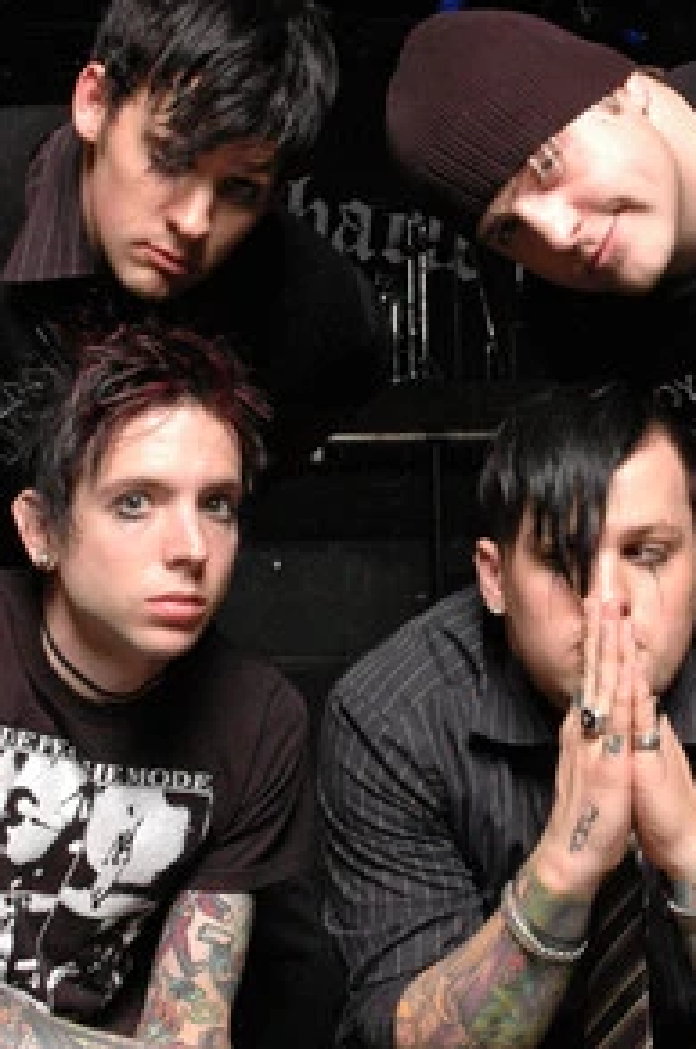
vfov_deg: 28.2
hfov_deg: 18.9
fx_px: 2090
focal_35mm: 72
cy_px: 591
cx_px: 370
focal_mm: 29
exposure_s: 1/125
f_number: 13
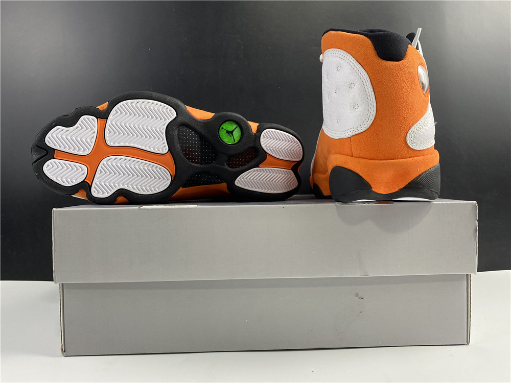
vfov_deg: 53.1
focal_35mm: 26
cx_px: 256
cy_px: 192
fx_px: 384
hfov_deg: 67.3
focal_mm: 4.25
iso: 125
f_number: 1.8
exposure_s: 1/100
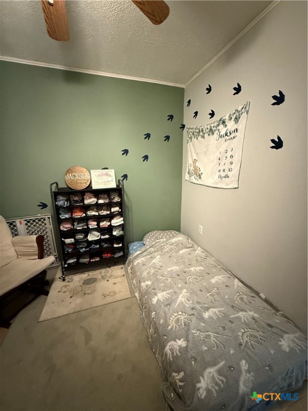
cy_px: 206
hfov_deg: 85.7
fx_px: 166
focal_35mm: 14
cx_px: 154
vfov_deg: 102.1
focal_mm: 2.22
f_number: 2.2
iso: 1000
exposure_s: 1/40
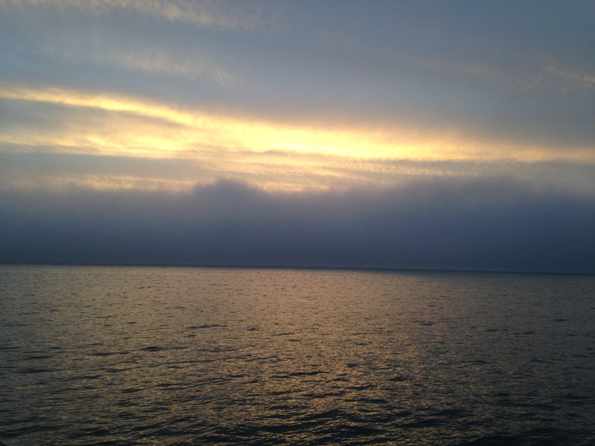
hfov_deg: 55.4
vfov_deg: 42.9
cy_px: 223
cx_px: 298
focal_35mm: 33
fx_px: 567
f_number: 2.4
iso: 64
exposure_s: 1/120
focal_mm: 4.12
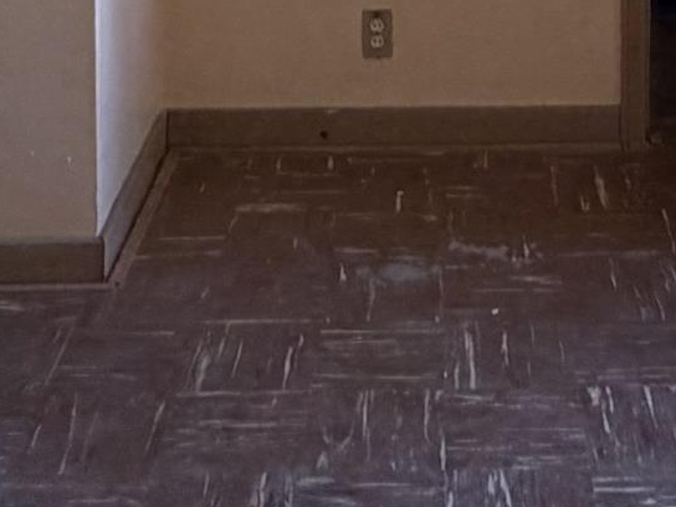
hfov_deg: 24.5
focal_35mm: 79
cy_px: -420
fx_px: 1543
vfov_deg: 15.8
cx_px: 501
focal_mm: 2.22
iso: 320
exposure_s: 1/121
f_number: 2.2
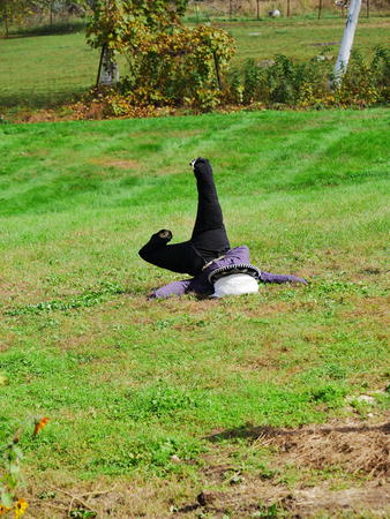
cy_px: 260
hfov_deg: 9.9
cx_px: 195
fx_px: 2251
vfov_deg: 13.2
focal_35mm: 150
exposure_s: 1/800
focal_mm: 75
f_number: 5
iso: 200
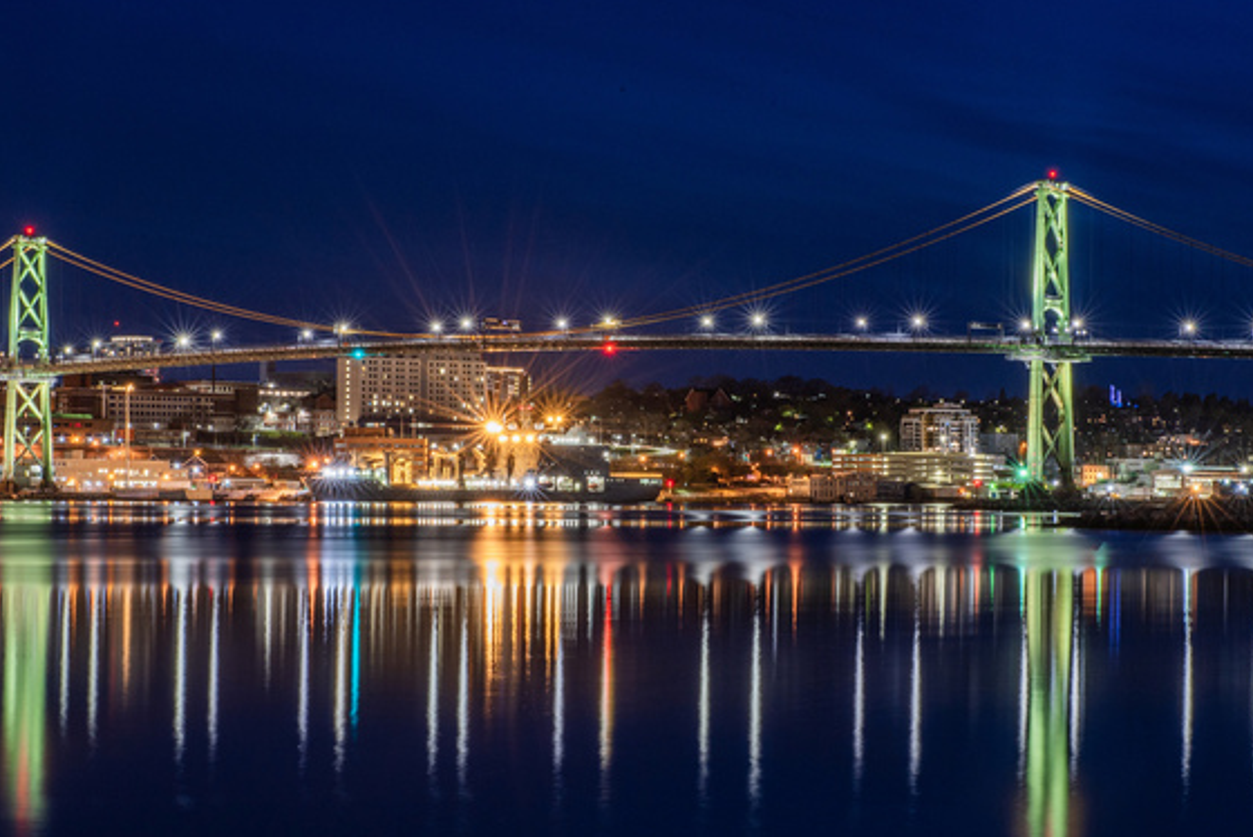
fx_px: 3482
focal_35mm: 100
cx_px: 709
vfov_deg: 13.7
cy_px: 439
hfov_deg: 20.4
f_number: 22
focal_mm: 70
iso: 100
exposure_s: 54
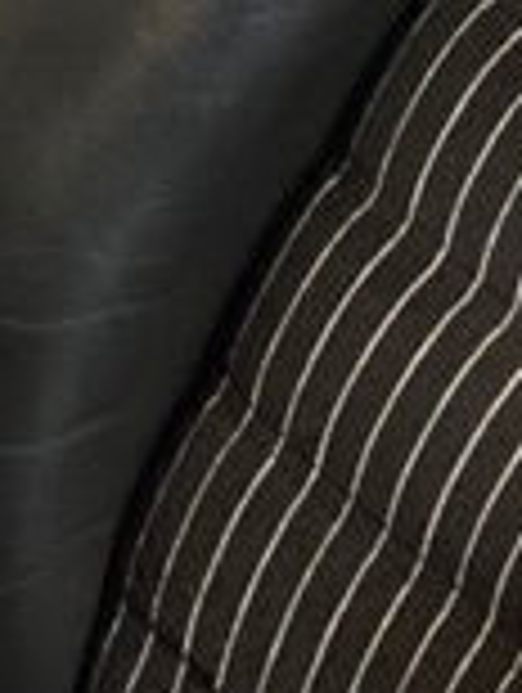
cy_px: -396
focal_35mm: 345
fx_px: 6918
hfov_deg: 4.3
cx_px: 711
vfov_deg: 5.7
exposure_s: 1/15
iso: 640
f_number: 2
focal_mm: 6
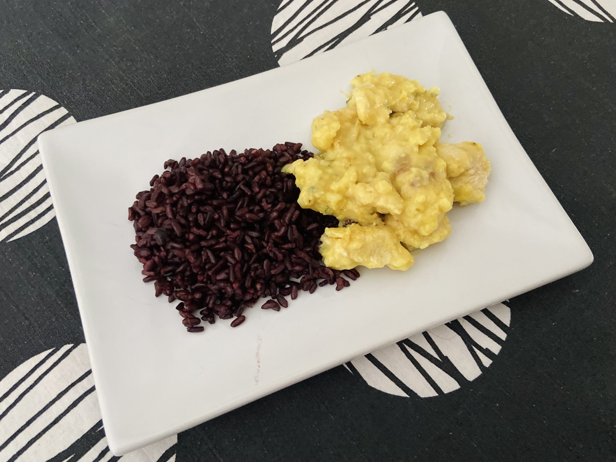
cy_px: 233
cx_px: 297
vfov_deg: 51.4
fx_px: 480
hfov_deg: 65.3
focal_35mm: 27
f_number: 1.8
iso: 640
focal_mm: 4.25
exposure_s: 1/34
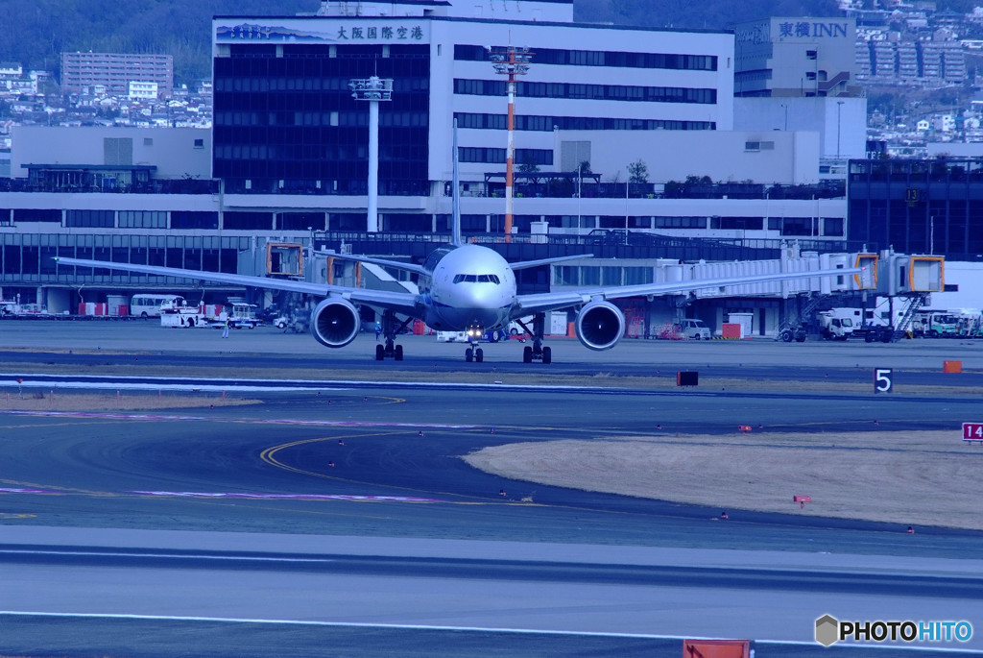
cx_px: 492
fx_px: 11480
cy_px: 329
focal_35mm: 420
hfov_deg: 4.9
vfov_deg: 3.3
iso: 400
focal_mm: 280
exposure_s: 1/285
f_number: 10
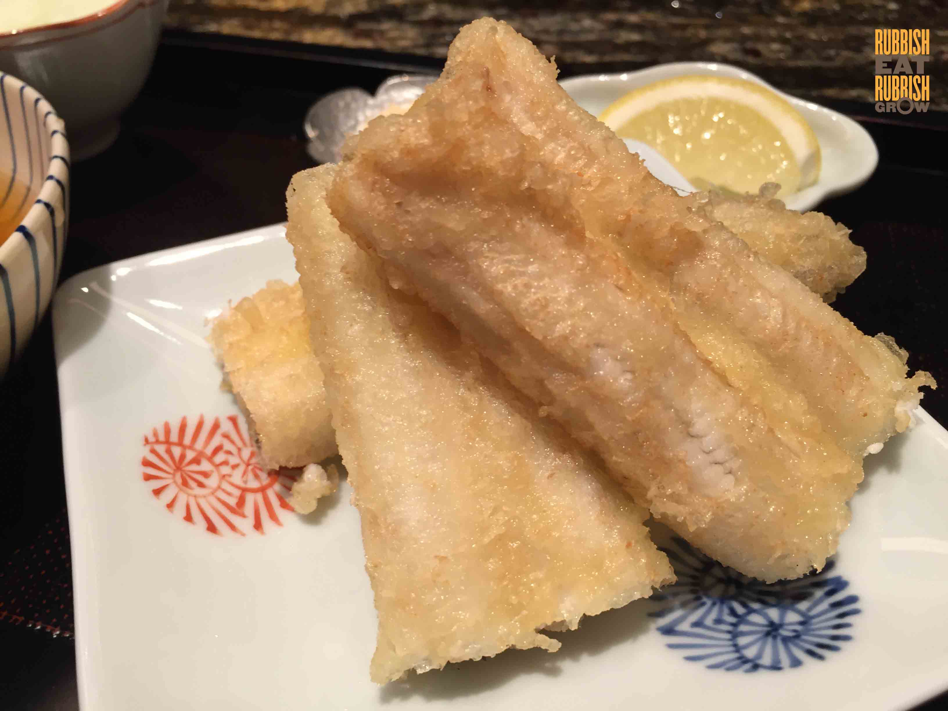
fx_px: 794
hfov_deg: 61.7
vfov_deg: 48.2
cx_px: 474
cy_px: 356
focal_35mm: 29
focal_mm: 4.15
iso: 80
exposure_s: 1/33
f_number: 2.2
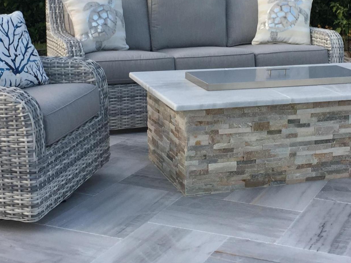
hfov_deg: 28.4
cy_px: 62
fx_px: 690
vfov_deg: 21.4
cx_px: 222
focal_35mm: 68
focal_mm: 4.15
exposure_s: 1/120
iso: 32
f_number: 2.2
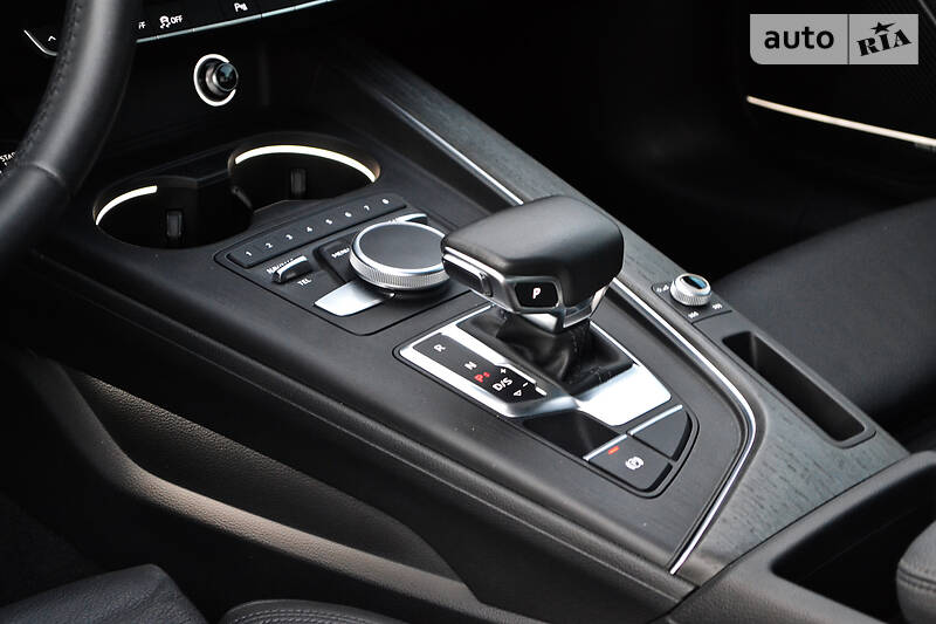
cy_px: 312
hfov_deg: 24.6
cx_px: 468
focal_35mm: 82
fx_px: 2144
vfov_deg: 16.5
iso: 1800
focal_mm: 55
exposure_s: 1/15
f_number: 5.6
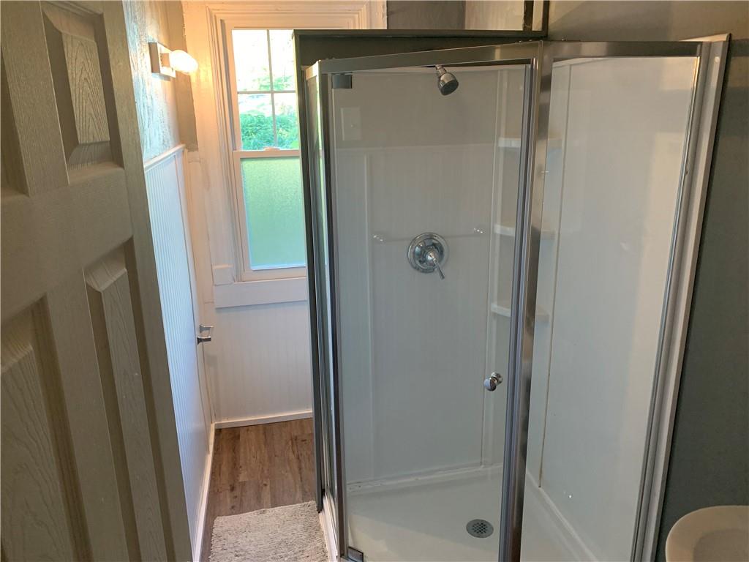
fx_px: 563
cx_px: 374
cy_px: 281
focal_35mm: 26
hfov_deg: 67.3
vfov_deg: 53.1
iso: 160
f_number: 1.8
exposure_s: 1/60
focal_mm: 4.25
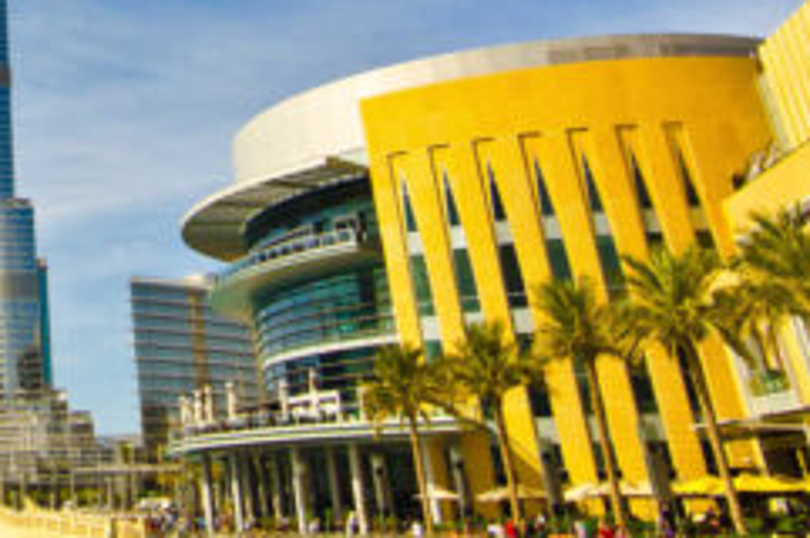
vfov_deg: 22.9
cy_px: -160
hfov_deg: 32.6
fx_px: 1182
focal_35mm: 53
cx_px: -111
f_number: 8
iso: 100
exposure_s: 1/250
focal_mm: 11
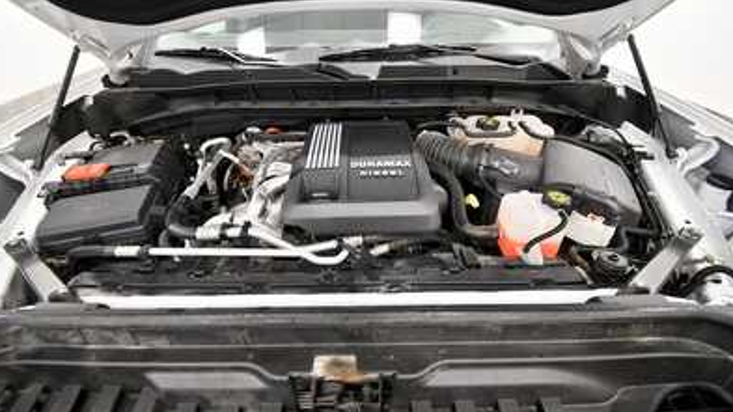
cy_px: 174
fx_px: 311
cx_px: 364
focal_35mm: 16
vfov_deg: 66.7
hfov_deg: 99.4
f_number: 4.5
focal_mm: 10
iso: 2000
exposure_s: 1/125
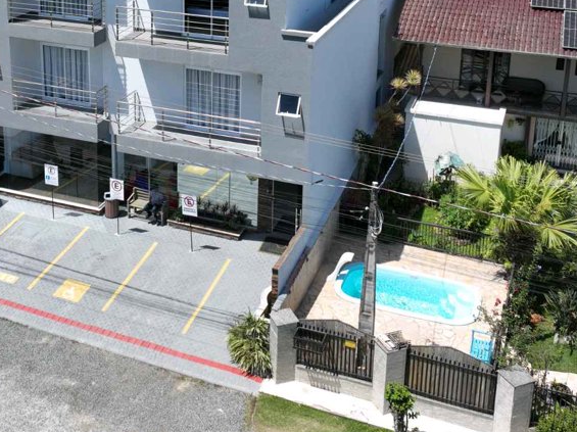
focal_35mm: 51
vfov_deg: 27.2
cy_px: 18
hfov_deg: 37.1
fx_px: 850
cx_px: 196
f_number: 2.8
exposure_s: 1/2000
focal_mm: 12.29
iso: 110
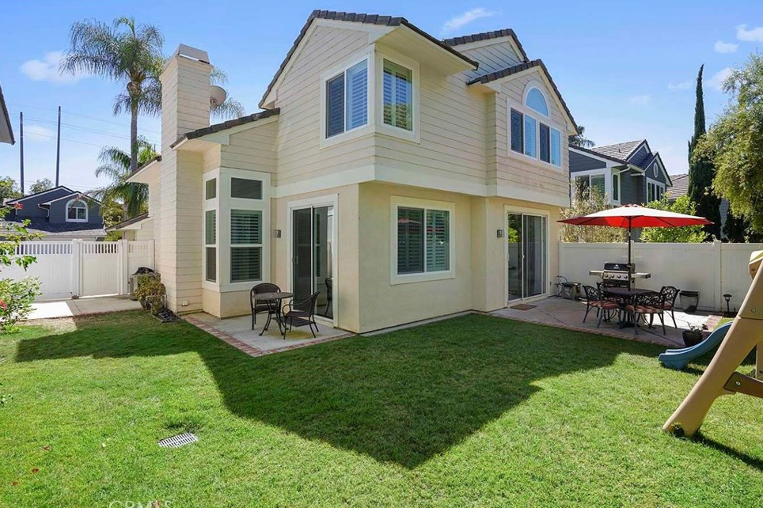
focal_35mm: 17
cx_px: 400
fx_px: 360
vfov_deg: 70.4
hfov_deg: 93.2
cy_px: 249
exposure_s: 1/80
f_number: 9
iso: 80
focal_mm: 16
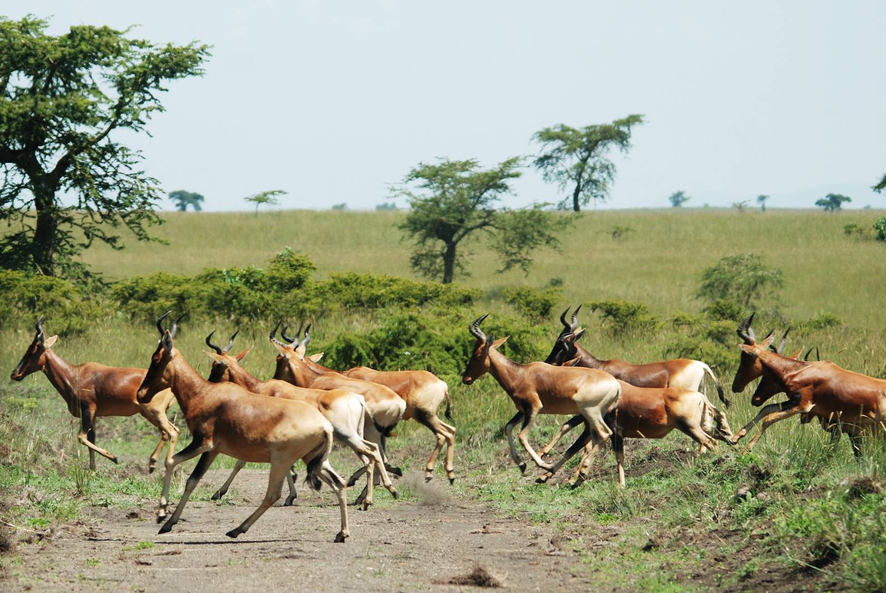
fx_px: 5544
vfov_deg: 6.1
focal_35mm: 225
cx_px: 443
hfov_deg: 9.1
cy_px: 296
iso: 200
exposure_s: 1/500
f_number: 5
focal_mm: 150
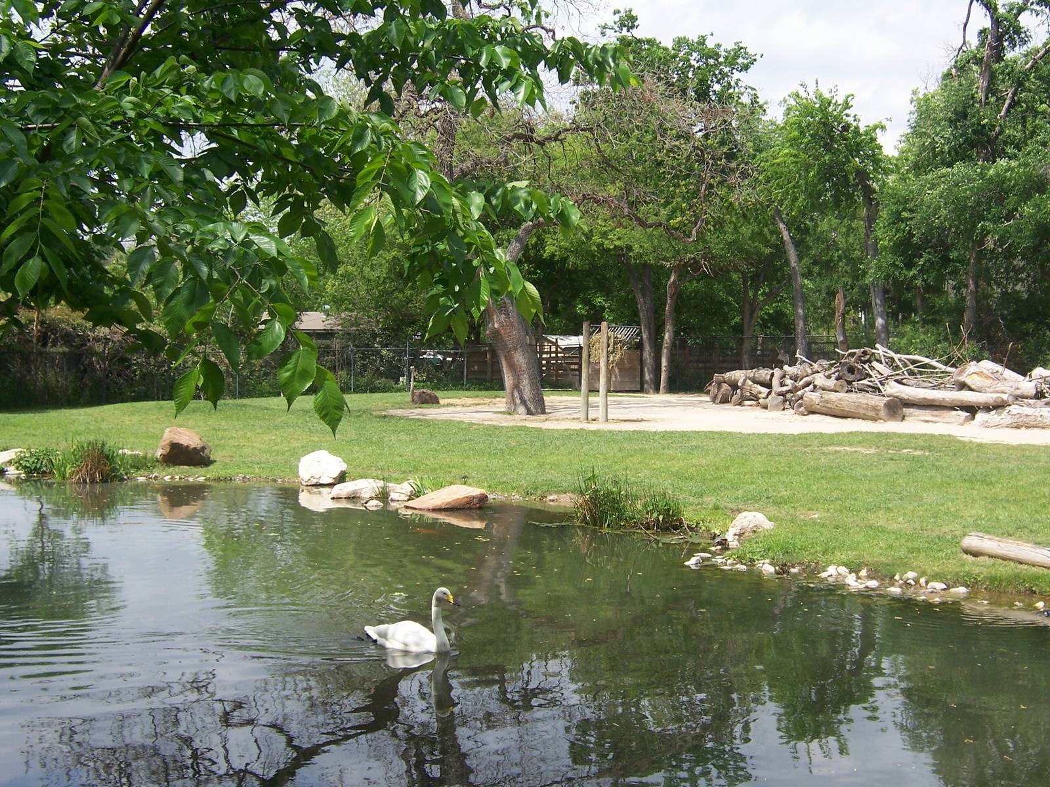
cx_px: 525
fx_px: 1486
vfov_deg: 29.7
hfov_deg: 38.9
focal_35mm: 49
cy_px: 394
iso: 80
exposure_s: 1/500
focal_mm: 8.2
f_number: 4
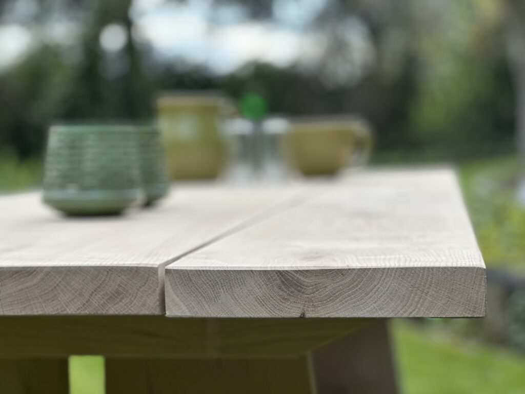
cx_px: 262
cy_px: 197
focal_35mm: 77
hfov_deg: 25.3
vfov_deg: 19.1
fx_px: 1168
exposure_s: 1/210
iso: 25
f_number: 2.8
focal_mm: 9
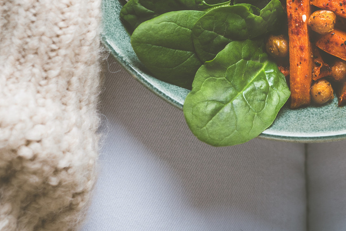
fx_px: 1172
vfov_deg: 10.9
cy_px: -94
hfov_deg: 16.7
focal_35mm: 122
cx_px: 280
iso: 125
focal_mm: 41
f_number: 5
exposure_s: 1/250
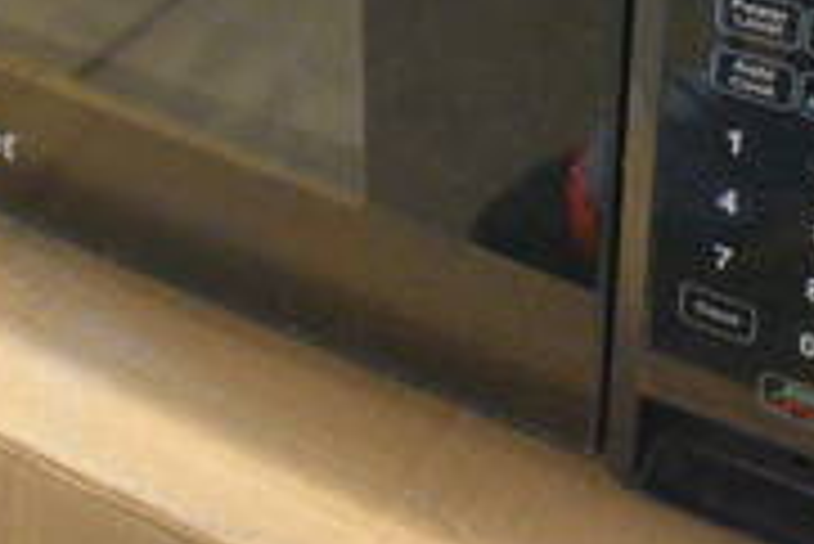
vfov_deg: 13.9
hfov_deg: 22.4
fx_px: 2059
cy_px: -319
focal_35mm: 91
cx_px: 445
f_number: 3.5
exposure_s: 1/125
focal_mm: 18
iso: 8000
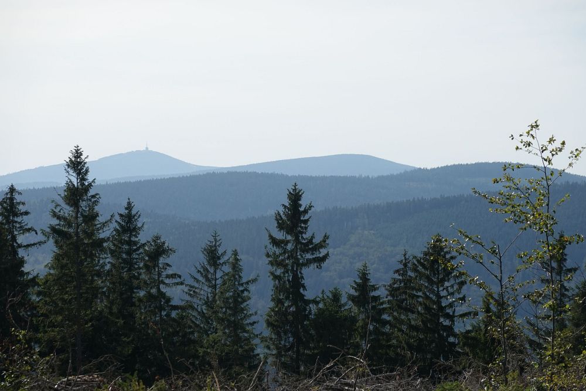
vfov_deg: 9.5
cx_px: 293
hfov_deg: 14.2
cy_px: 196
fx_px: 2360
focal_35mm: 145
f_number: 7.1
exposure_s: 1/400
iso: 125
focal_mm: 52.59
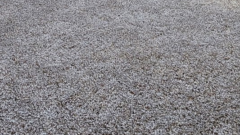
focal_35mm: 51
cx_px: 93
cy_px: -155
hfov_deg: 40.4
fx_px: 325
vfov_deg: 16.2
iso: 320
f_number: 2.2
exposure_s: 1/40
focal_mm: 2.2
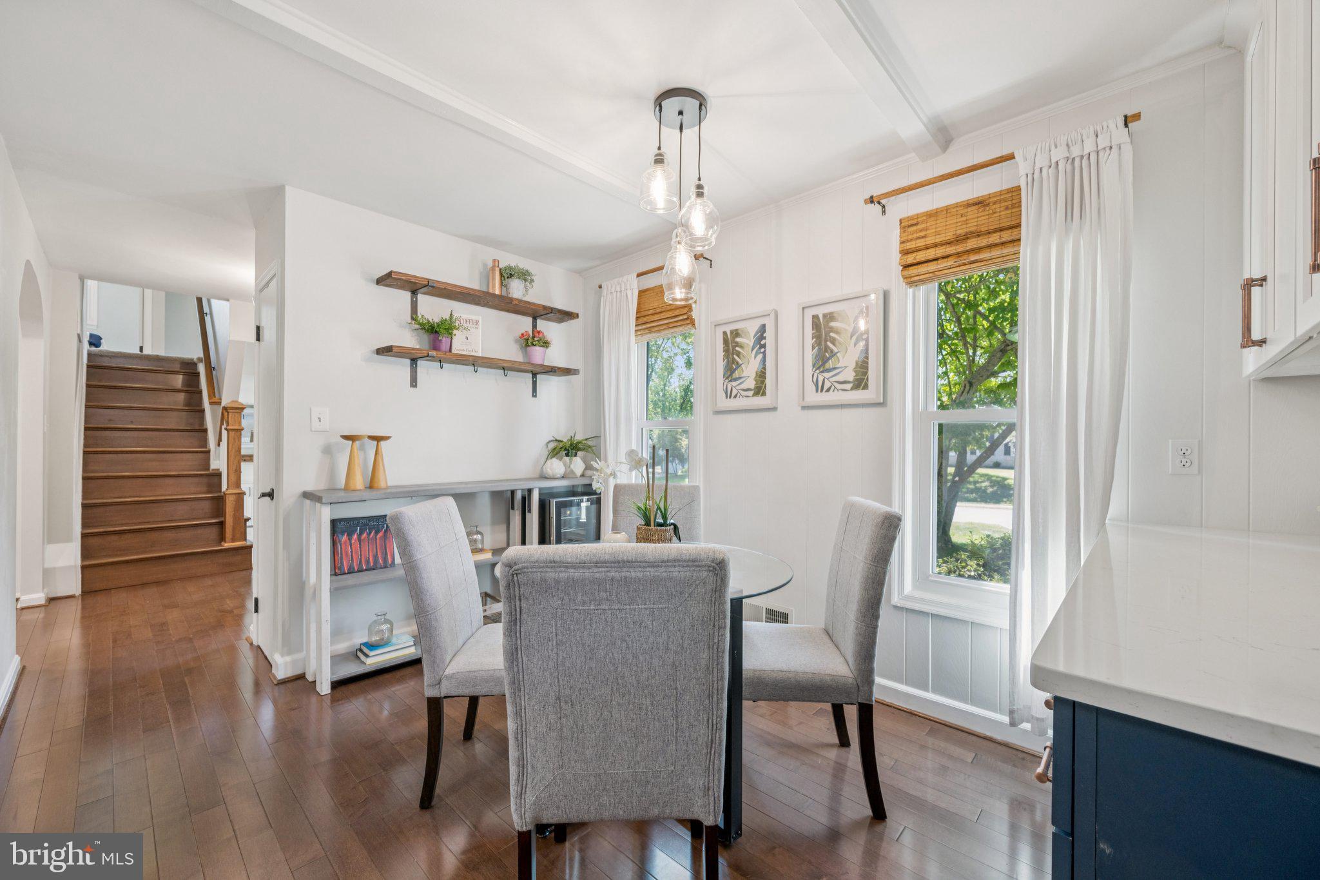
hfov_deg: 104.3
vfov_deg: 81.2
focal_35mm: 14
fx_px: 513
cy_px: 440
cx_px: 660
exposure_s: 1/13
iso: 400
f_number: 7.1
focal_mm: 14
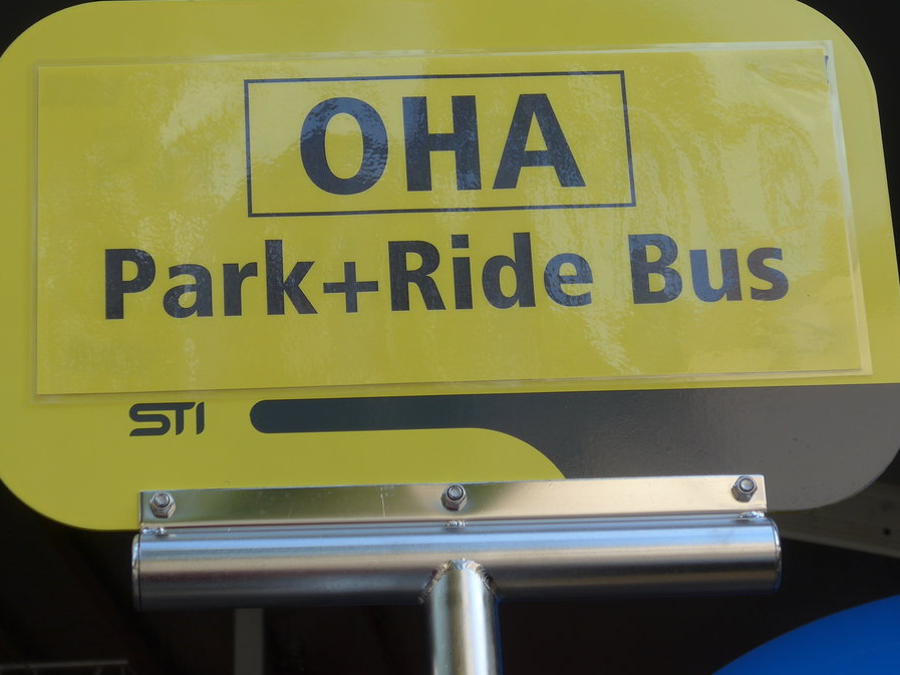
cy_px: 257
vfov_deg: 12.9
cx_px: 395
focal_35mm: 115
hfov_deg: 17.1
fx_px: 2990
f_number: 4.5
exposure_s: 1/125
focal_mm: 17
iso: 80
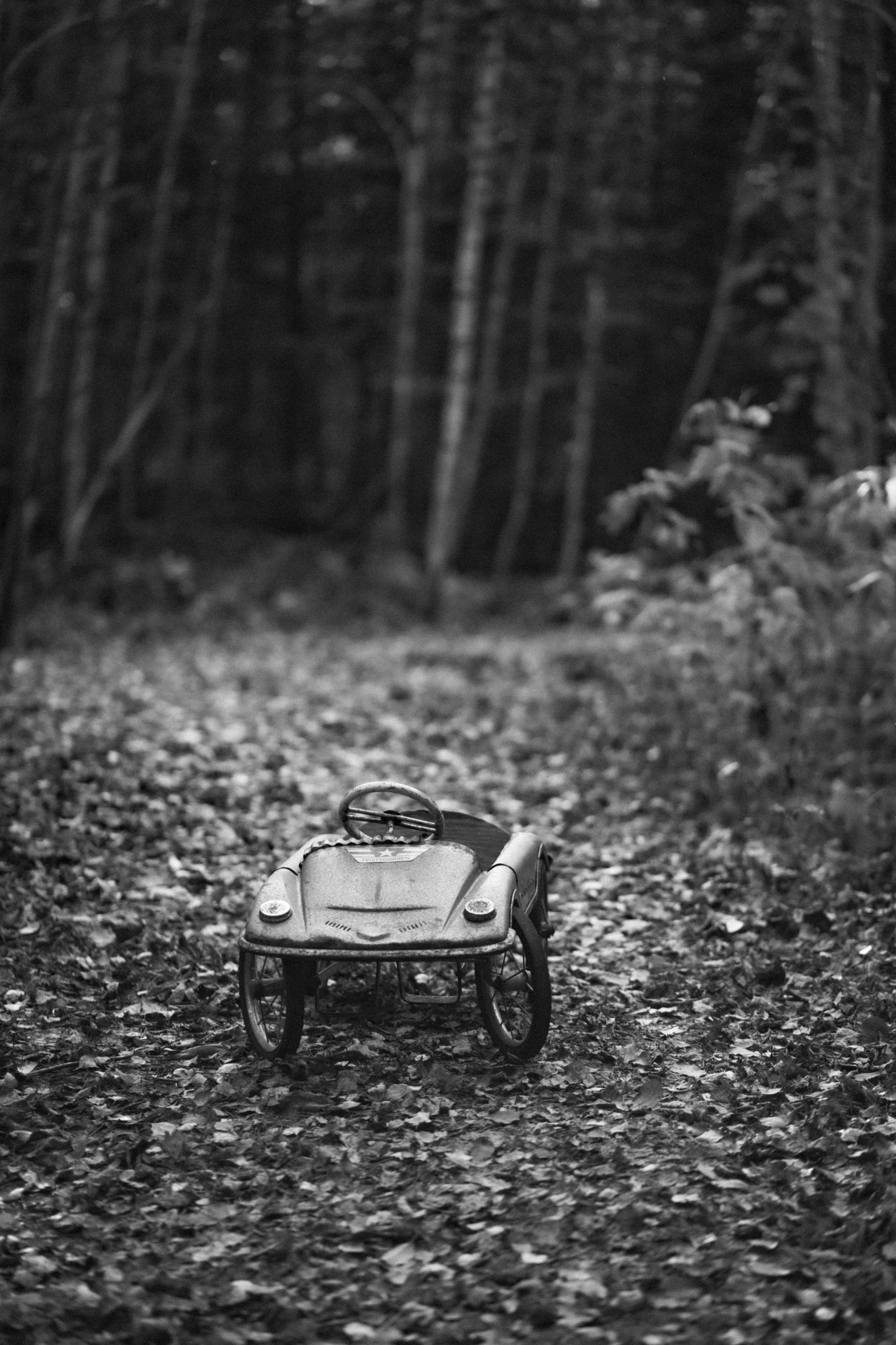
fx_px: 3173
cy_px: 672
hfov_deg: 16.1
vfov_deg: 23.9
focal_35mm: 85
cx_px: 448
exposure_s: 1/400
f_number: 1.8
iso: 320
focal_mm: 85
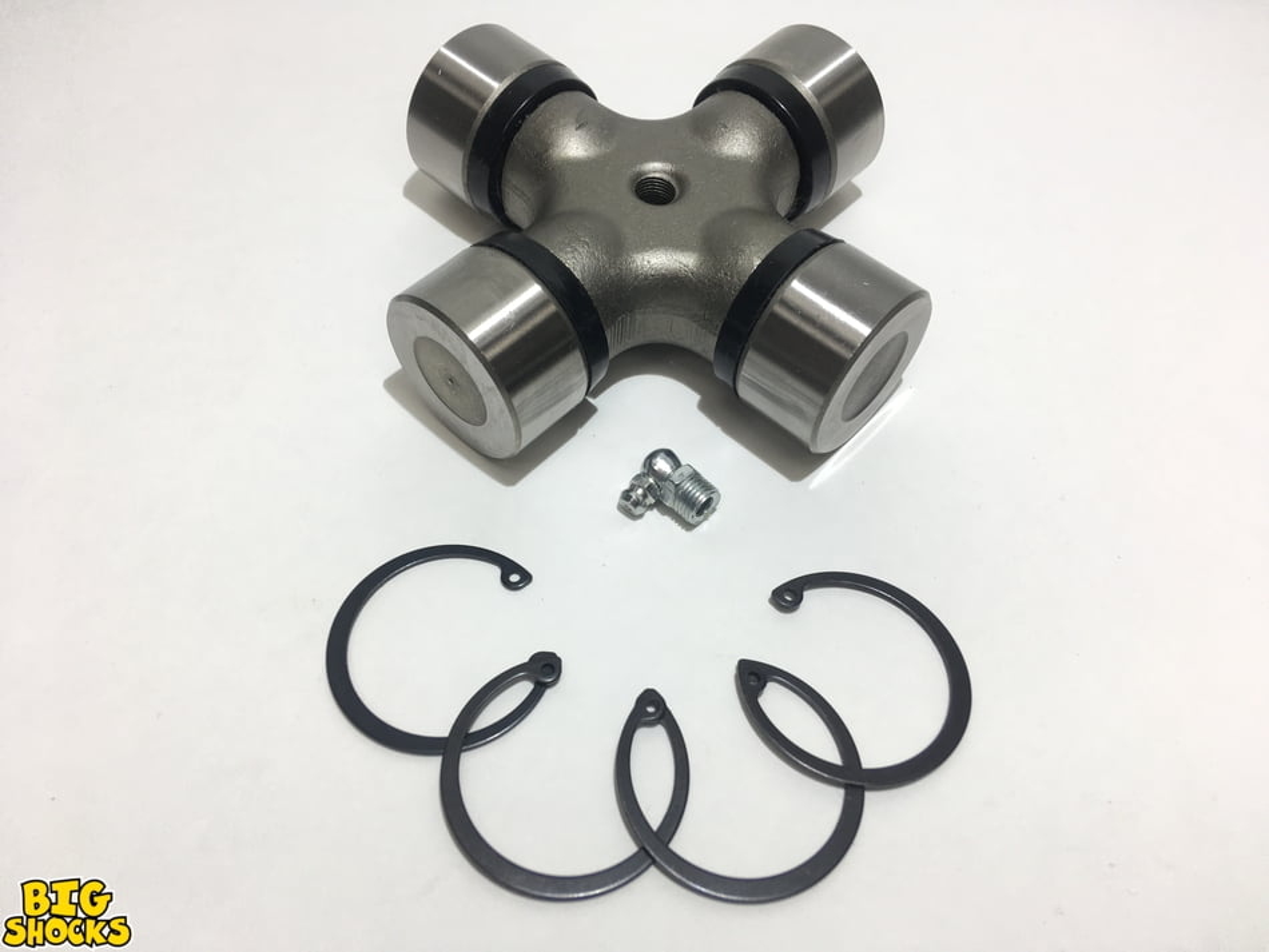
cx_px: 634
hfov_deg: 61.6
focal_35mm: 29
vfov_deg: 48.2
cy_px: 476
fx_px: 1063
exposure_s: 1/120
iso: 32
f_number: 2.2
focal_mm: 4.15
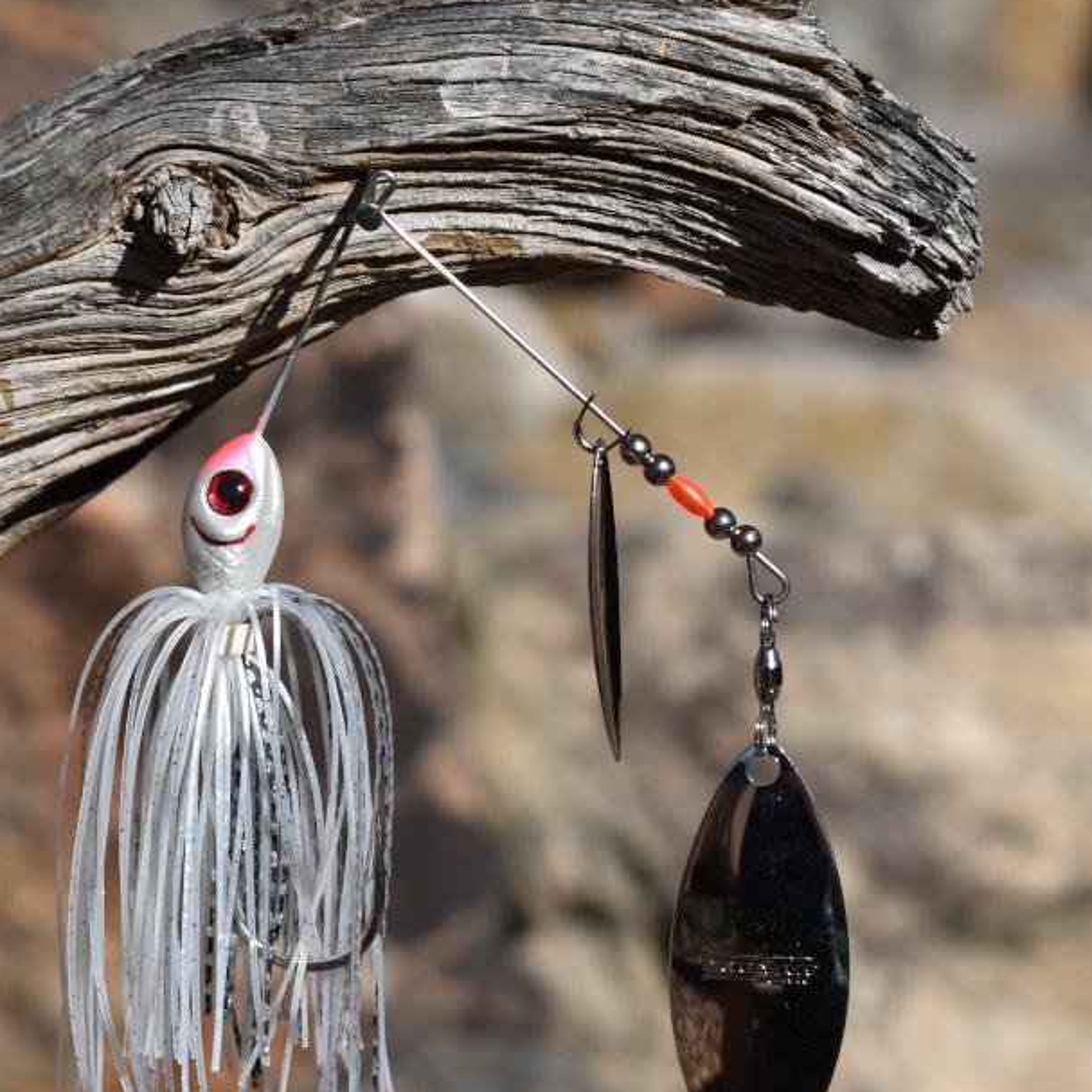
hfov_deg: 12.5
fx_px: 4991
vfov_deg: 12.5
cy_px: 713
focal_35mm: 140
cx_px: 538
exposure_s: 1/800
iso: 100
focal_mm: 55
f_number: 5.6
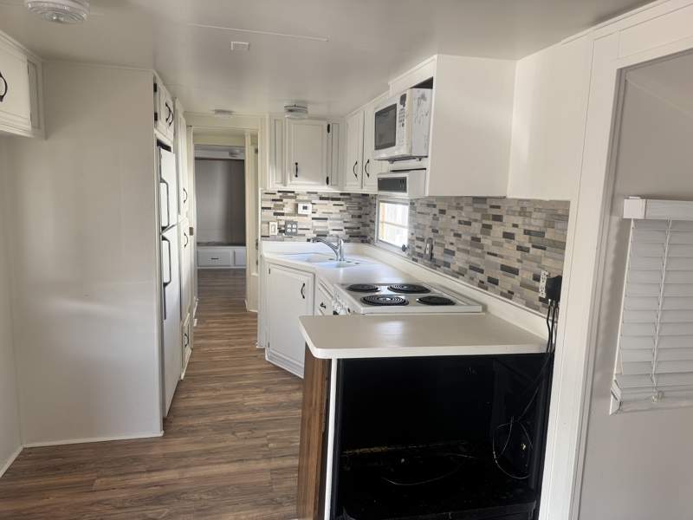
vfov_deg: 56.8
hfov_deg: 71.6
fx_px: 480
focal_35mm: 24
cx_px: 346
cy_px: 260
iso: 125
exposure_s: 1/121
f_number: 1.78
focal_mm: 6.76
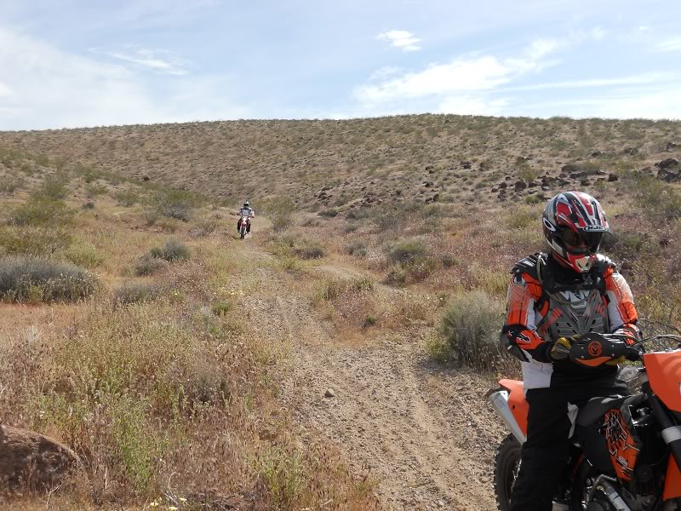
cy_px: 256
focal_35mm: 38
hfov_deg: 49.0
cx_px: 340
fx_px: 748
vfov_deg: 37.7
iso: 80
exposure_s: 1/800
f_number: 3.9
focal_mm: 6.9
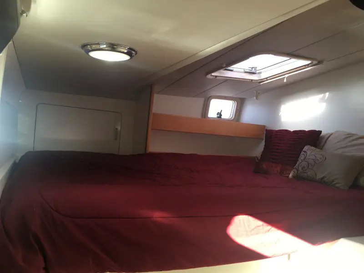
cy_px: 136
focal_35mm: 29
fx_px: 305
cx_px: 182
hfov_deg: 61.7
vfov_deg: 48.2
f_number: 2.2
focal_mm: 4.15
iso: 25
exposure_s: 1/40
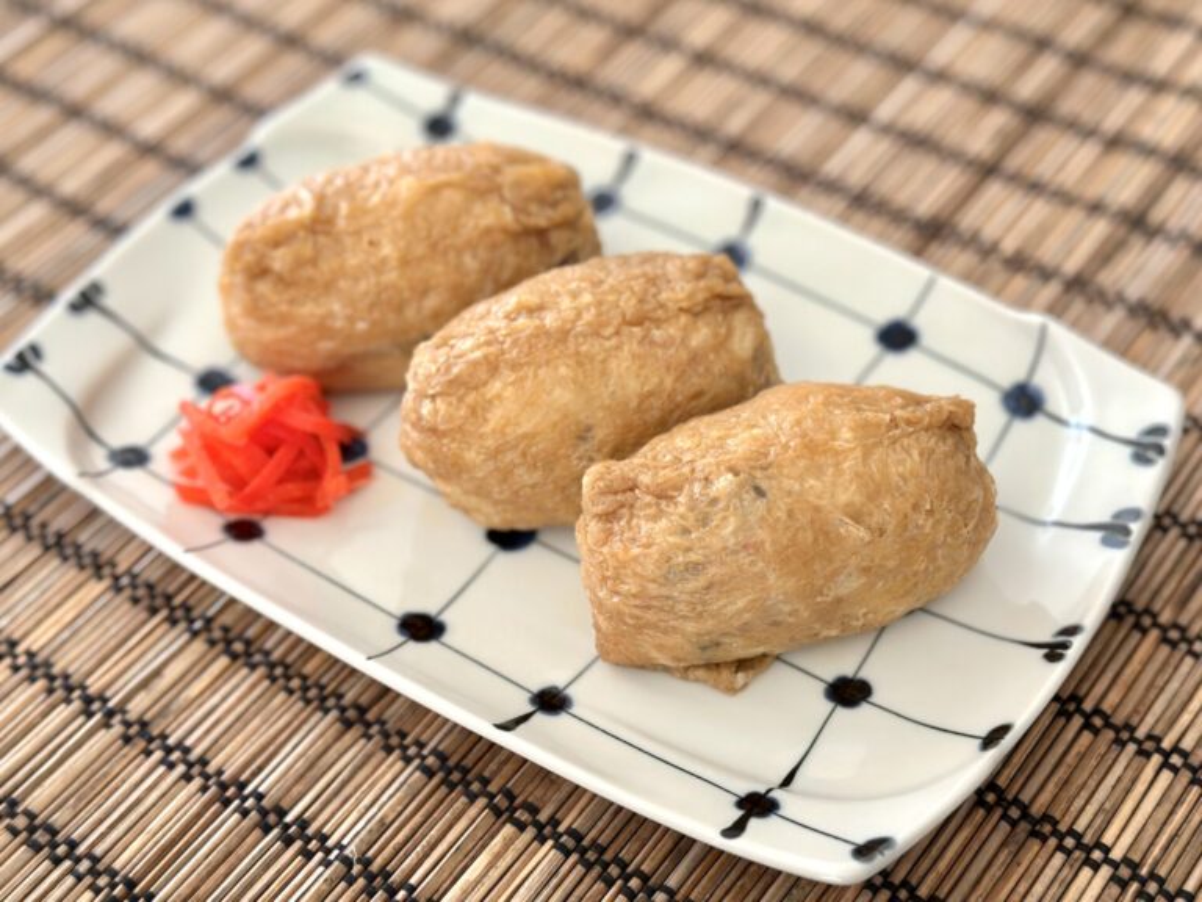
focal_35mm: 48
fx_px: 1667
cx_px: 601
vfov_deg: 30.3
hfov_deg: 39.7
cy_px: 451
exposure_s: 1/60
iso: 160
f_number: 1.78
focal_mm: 6.86
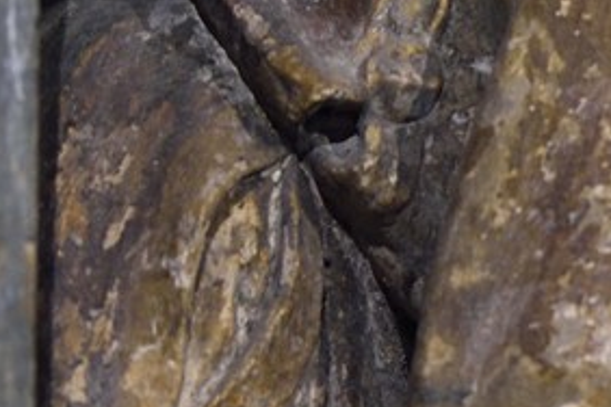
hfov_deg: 4.7
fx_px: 7213
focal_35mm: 425
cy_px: 457
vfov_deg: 3.2
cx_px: 1586
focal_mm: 75
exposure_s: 1/15
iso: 800
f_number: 5.6
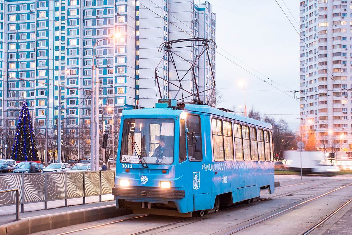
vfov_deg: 25.8
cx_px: 176
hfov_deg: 37.9
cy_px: 118
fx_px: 513
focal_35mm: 52
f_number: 4.2
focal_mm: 35
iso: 400
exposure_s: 1/6
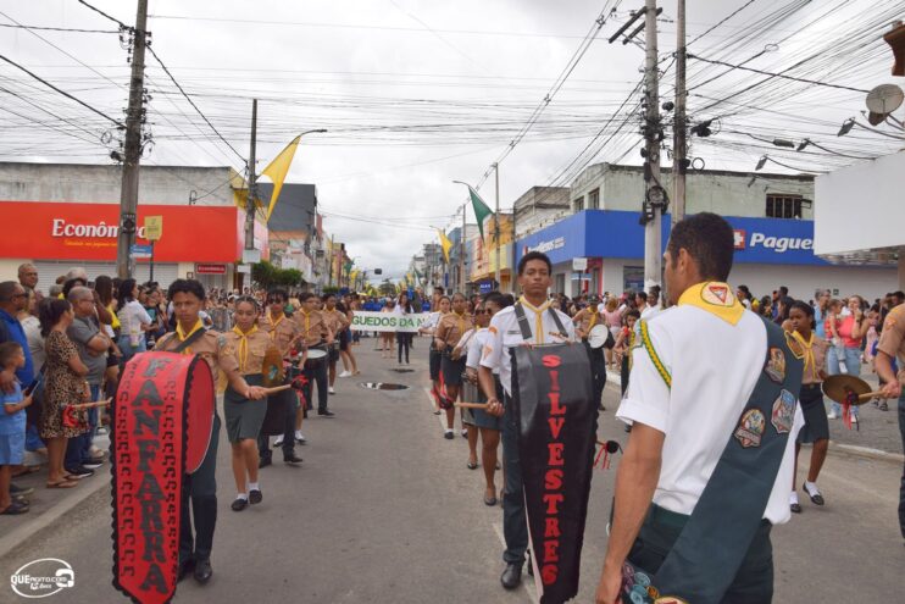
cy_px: 302
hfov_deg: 67.4
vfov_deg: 47.9
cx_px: 452
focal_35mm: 27
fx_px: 679
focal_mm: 18
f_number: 10
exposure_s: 1/200
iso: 100
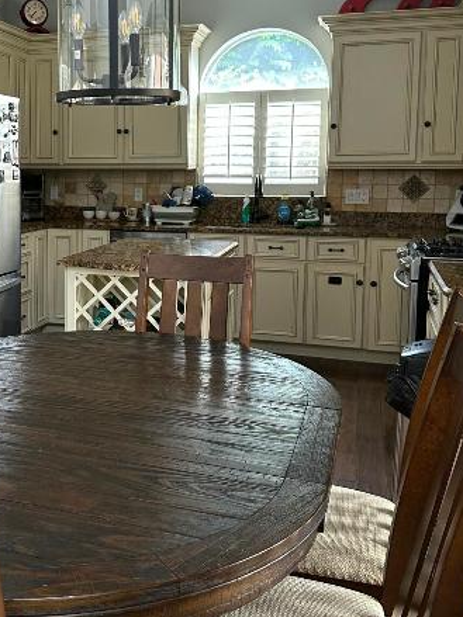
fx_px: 749
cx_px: 94
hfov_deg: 33.4
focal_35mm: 42
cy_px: 245
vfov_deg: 44.6
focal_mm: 6.86
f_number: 1.78
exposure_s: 1/60
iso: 250
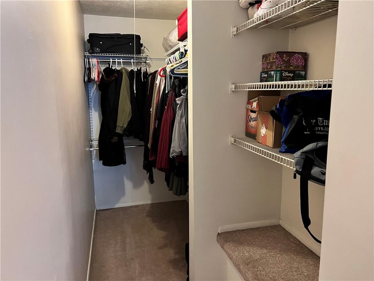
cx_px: 187
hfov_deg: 67.3
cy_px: 140
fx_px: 281
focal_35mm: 26
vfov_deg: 53.1
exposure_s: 1/30
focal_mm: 5.7
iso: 500
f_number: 1.5
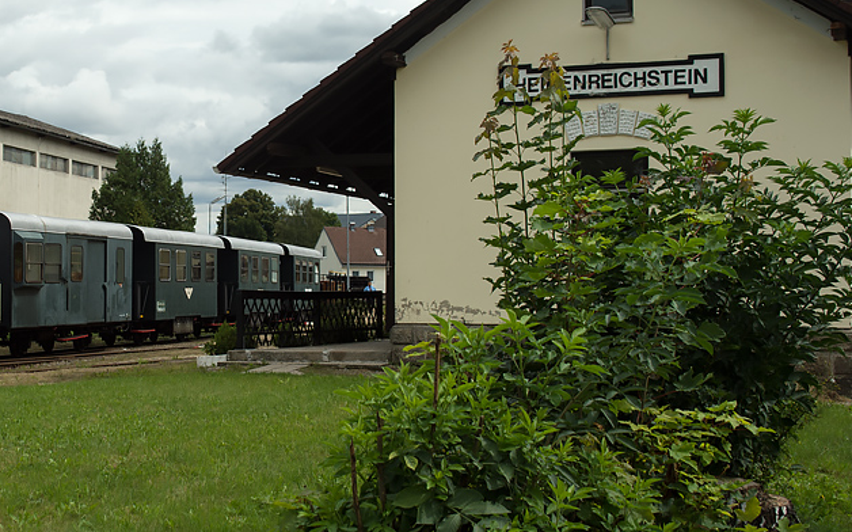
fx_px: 1718
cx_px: 168
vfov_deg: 17.6
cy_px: 244
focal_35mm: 74
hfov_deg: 27.3
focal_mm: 38
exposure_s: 1/1600
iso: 400
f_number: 8
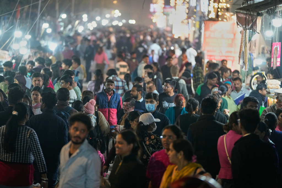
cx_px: 141
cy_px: 94
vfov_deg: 10.0
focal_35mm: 137
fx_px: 1073
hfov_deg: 15.0
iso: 2000
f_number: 2.8
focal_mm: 137
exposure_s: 1/160
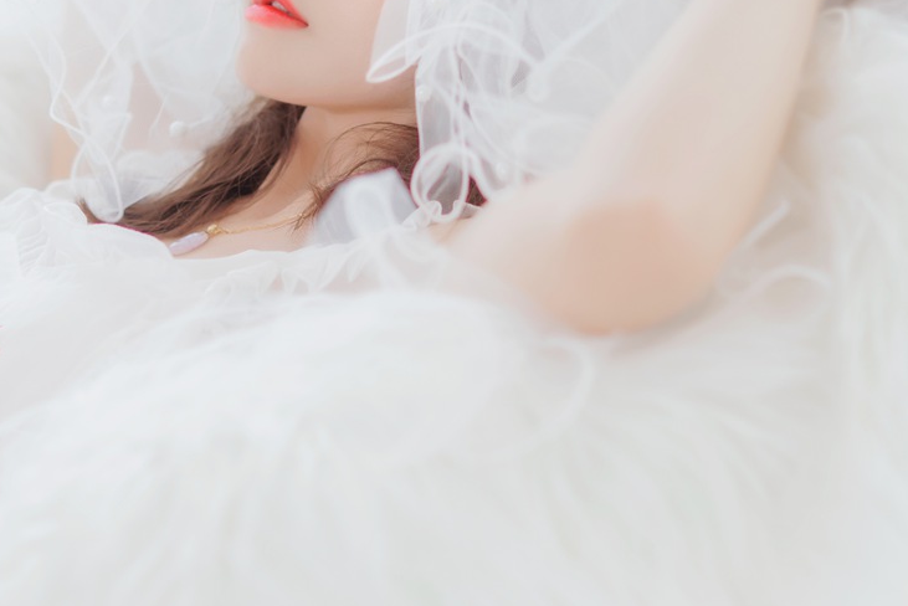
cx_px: 358
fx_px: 3103
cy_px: 173
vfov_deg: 11.1
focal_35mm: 123
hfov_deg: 16.6
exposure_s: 1/200
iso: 200
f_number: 2
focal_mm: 50
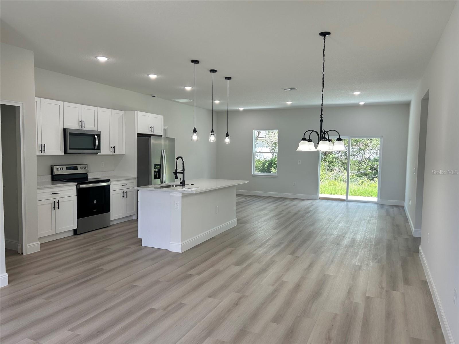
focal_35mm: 26
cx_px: 230
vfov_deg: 53.1
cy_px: 172
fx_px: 345
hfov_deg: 67.3
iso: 40
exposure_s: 1/186
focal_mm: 5.7
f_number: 1.5
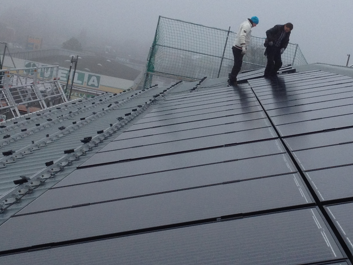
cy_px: 127
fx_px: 948
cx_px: 250
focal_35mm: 93
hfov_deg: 21.0
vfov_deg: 15.9
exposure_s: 1/441
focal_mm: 4.28
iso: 50
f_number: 2.4
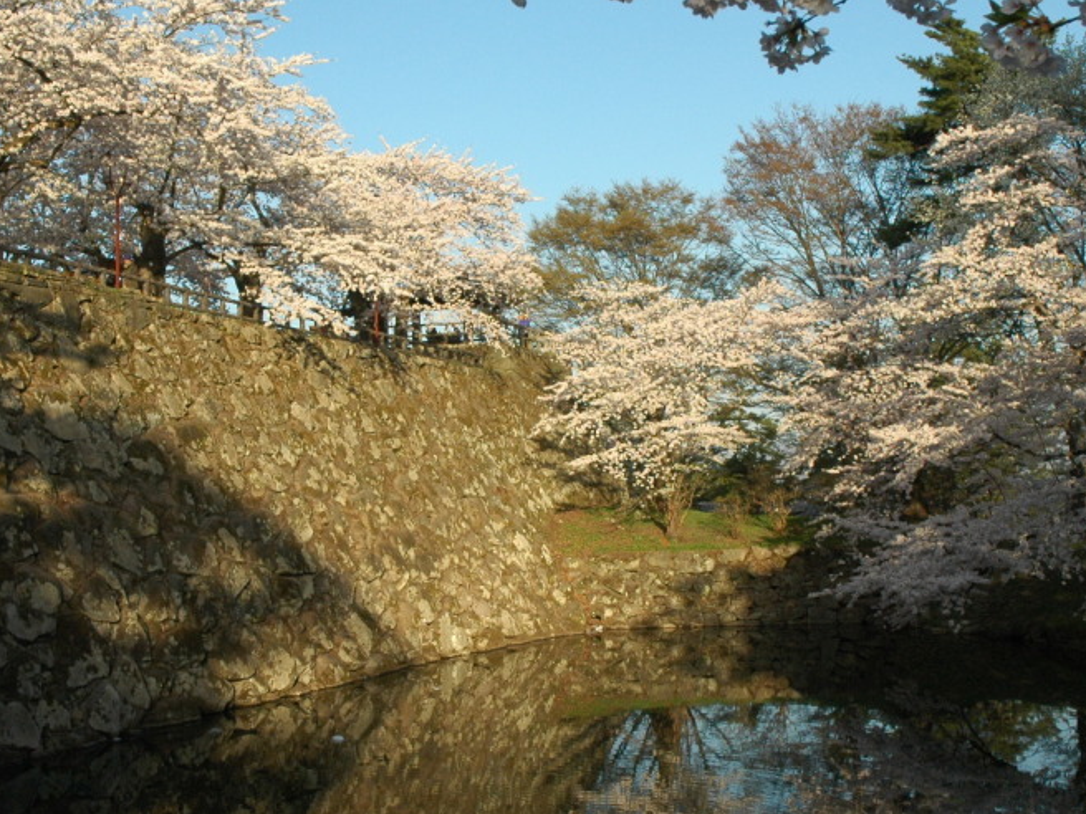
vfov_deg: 27.0
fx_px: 1694
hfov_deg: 35.5
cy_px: 443
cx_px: 515
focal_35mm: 54
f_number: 10
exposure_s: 1/250
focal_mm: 24
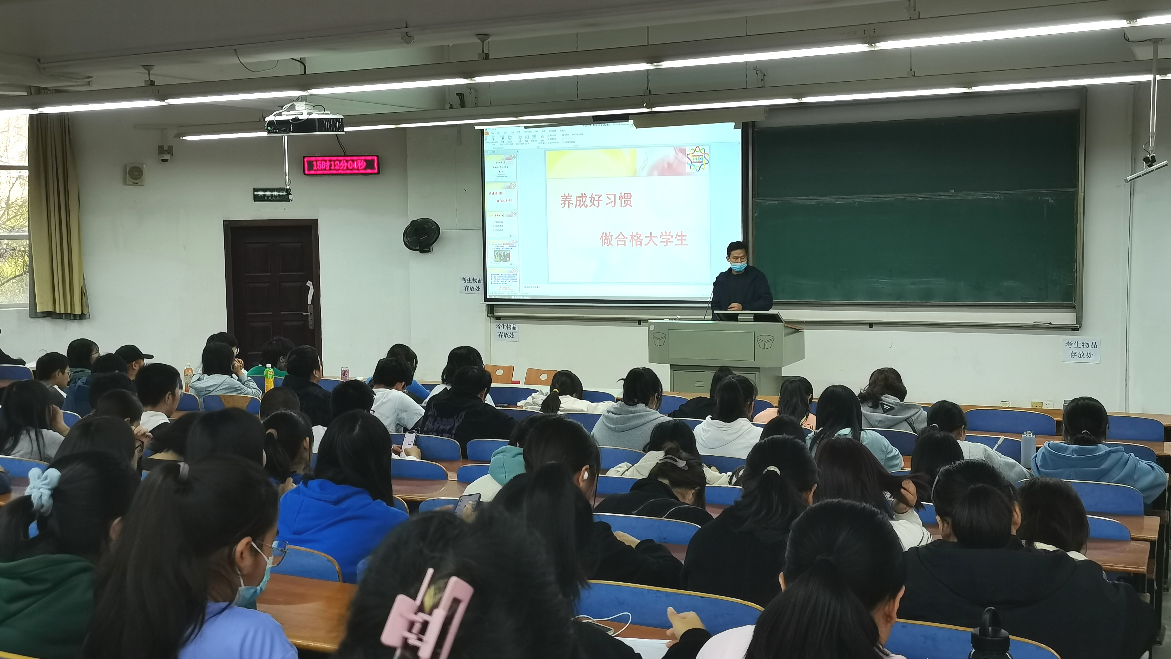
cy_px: 317
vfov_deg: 30.4
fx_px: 1211
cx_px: 591
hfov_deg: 51.6
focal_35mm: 39
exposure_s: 1/50
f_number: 1.8
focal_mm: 5.58
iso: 160
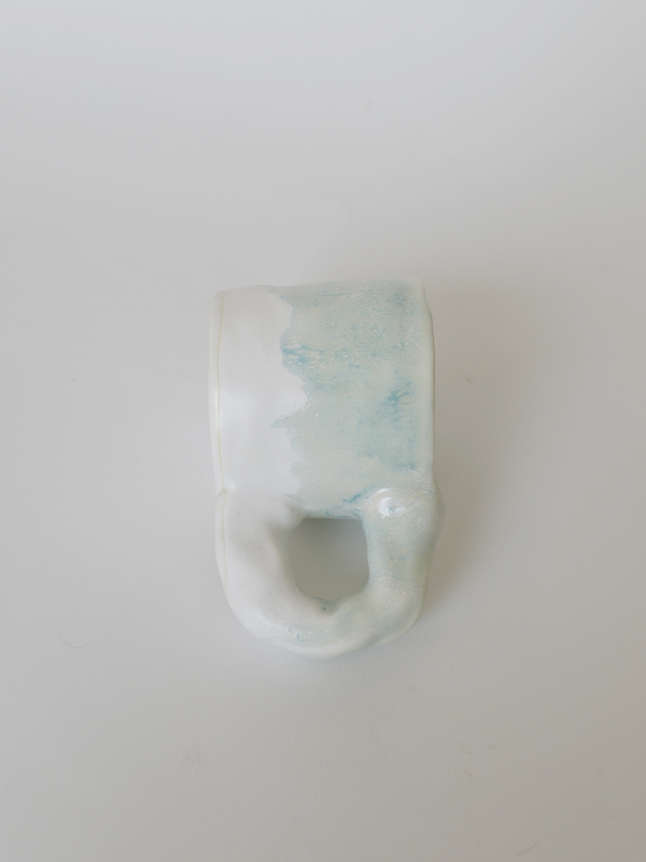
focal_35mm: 41
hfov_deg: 35.1
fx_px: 1020
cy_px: 431
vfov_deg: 45.8
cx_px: 323
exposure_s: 1/125
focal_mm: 18.6
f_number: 5
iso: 200
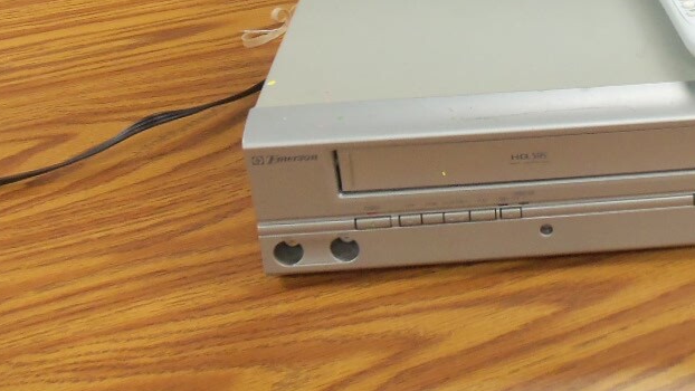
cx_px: 654
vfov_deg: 17.3
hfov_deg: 30.6
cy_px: -134
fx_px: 1198
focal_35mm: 65
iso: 125
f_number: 3.4
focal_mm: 5.2
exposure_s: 1/30
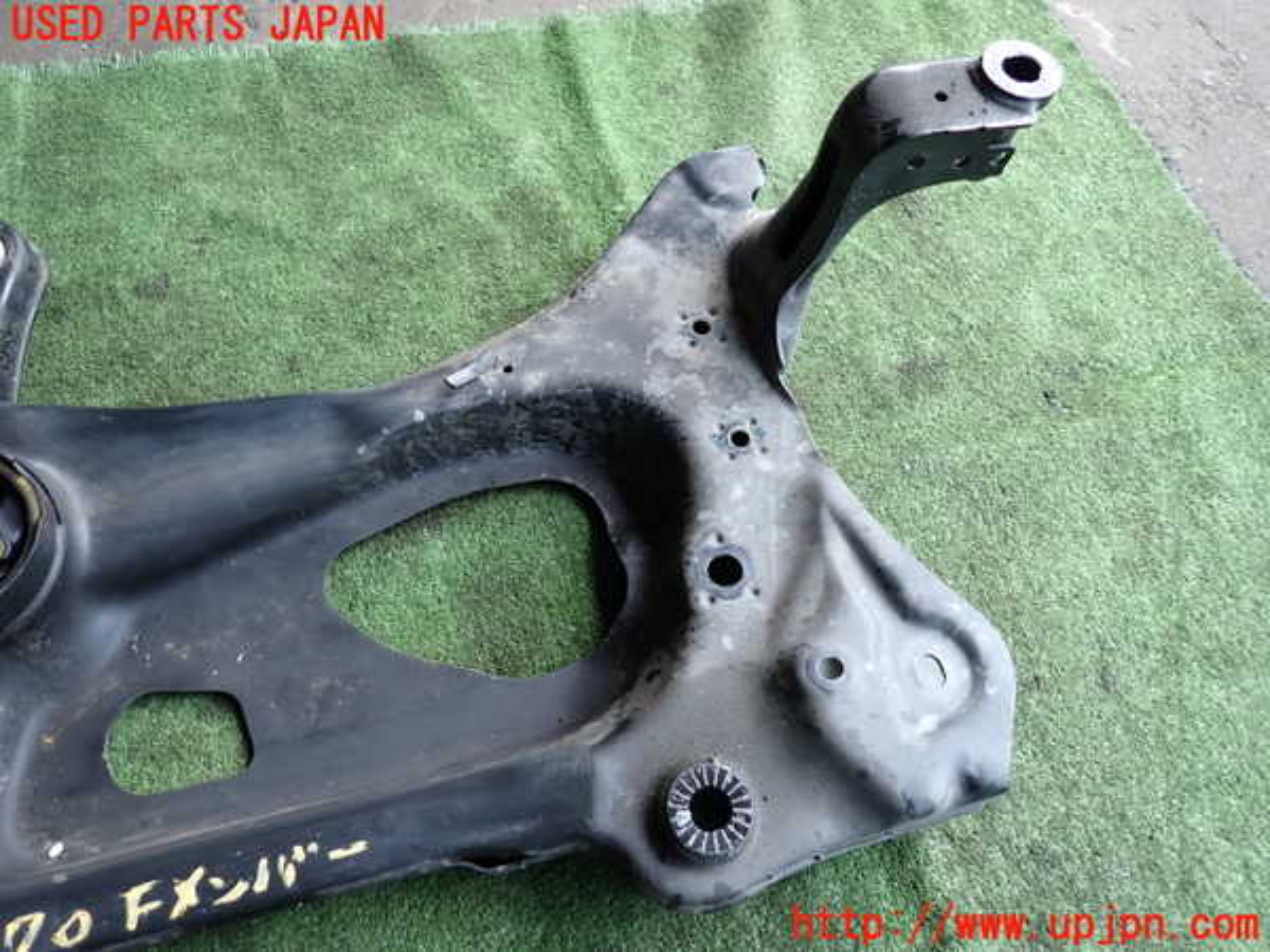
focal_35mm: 25
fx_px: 917
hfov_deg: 69.4
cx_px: 635
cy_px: 476
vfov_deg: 54.9
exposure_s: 1/160
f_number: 2
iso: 100
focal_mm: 4.5
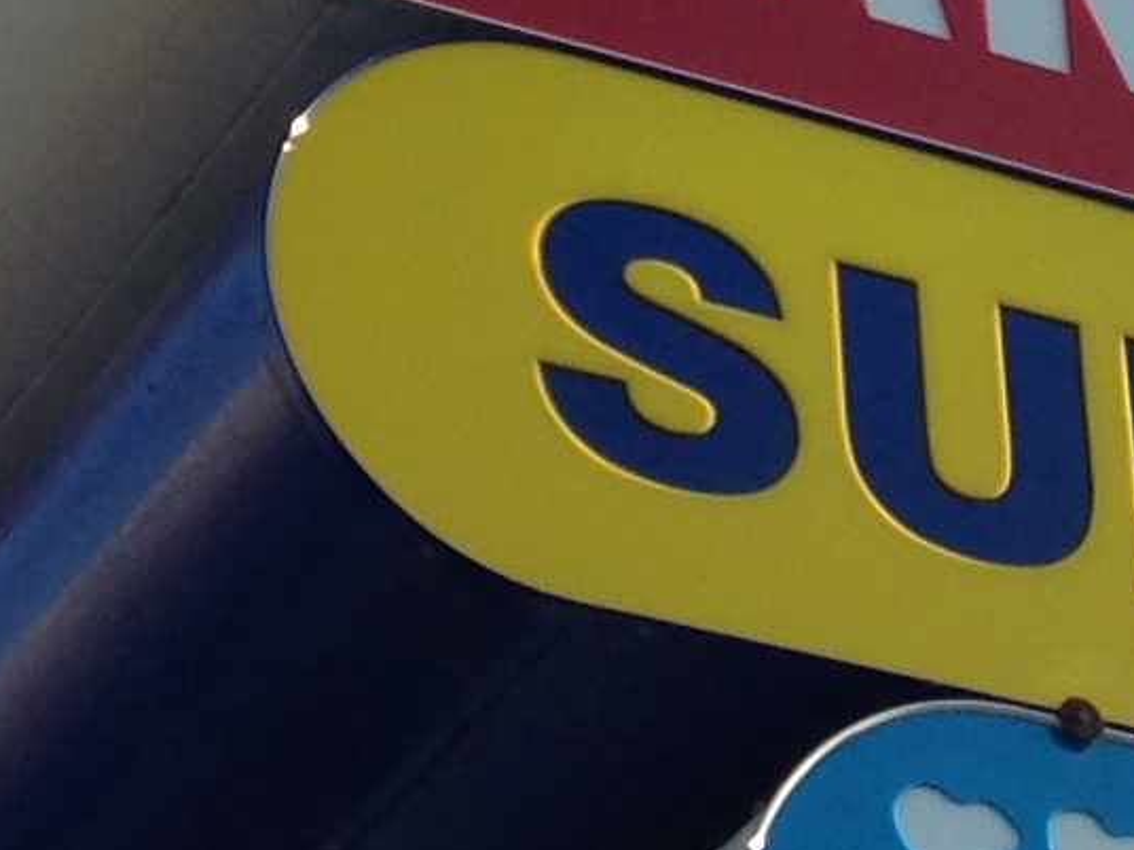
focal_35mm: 201
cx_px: 1164
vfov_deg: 7.4
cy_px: 338
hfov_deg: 9.8
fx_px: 6585
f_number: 2.4
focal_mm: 4.12
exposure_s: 1/847
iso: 50
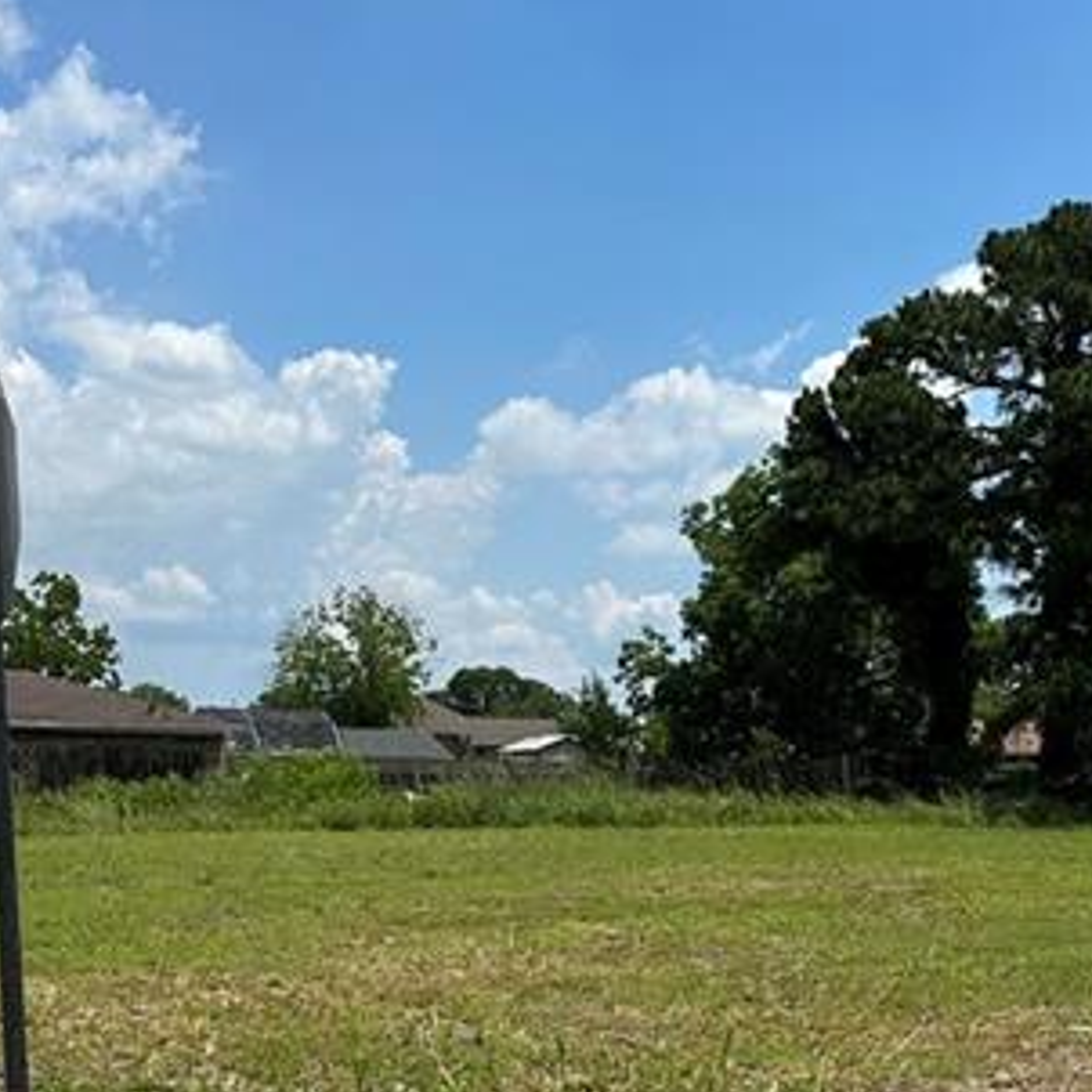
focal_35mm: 54
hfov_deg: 31.5
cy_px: 1063
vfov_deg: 29.7
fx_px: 1927
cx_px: 669
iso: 80
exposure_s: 1/6211
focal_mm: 6.86
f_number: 1.78
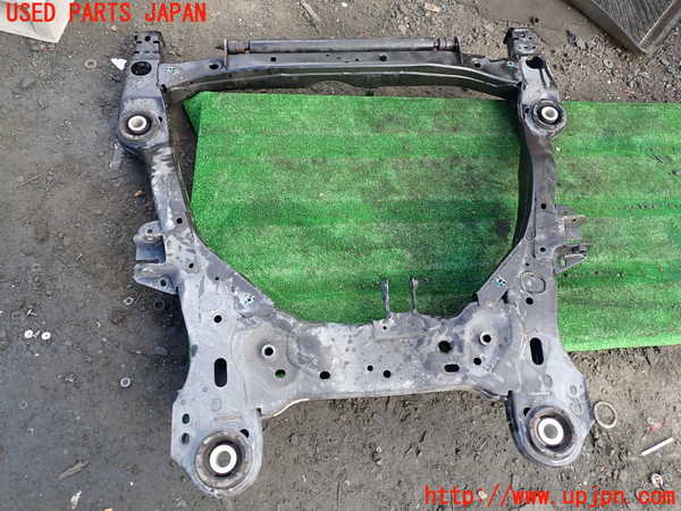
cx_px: 340
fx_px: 492
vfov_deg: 54.9
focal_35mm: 25
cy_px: 256
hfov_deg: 69.4
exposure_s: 1/125
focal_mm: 4.5
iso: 100
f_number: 2.8
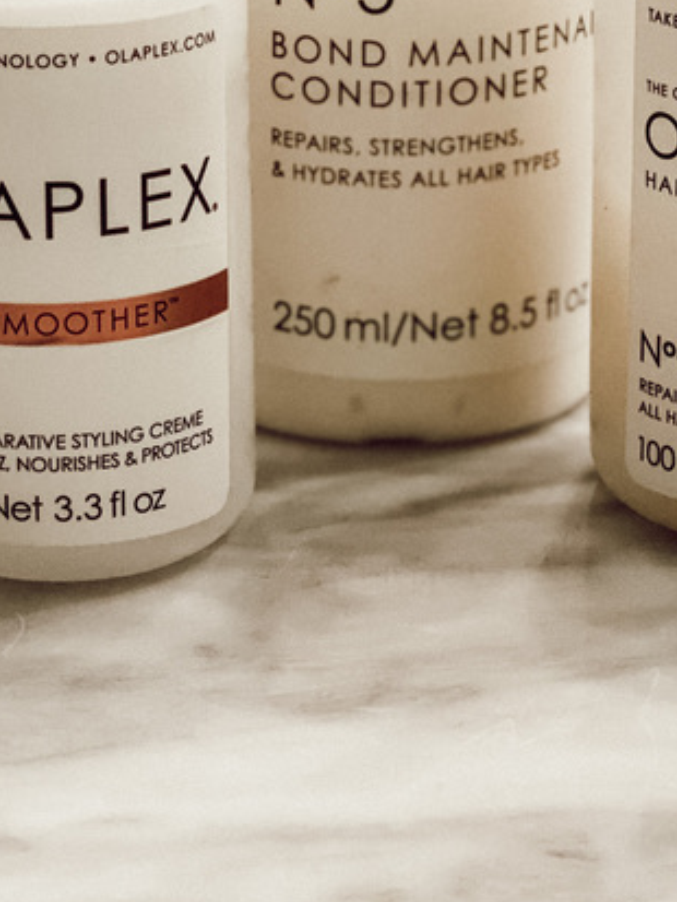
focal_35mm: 129
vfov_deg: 15.2
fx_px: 3362
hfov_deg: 11.5
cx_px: 240
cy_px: 177
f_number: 2
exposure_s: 1/60
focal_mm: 6
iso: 160
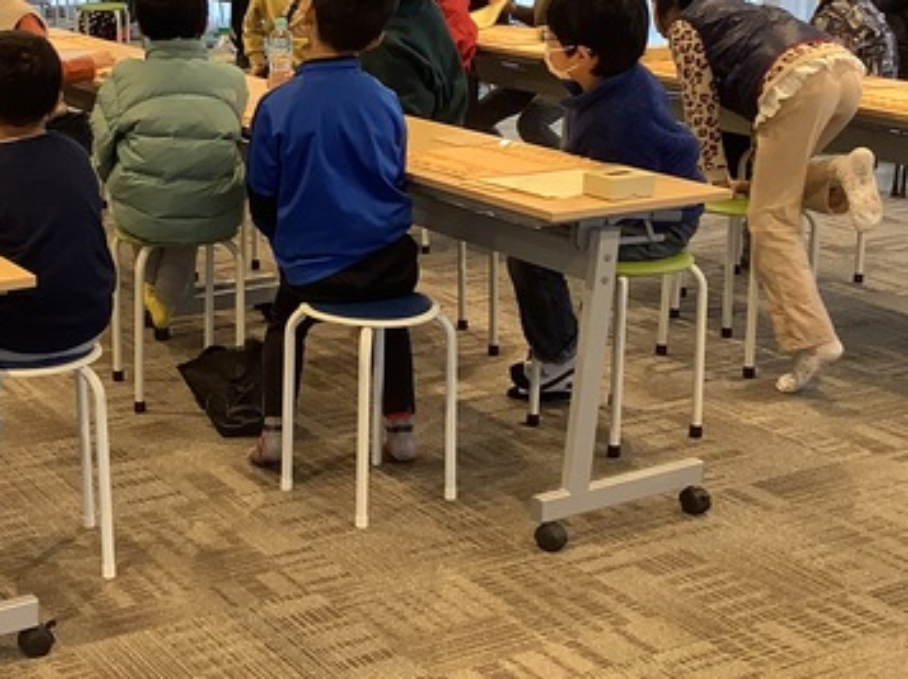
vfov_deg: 22.8
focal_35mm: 64
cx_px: 206
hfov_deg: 29.7
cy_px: 237
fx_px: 1677
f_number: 2.4
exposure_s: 1/50
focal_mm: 3.3
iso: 64
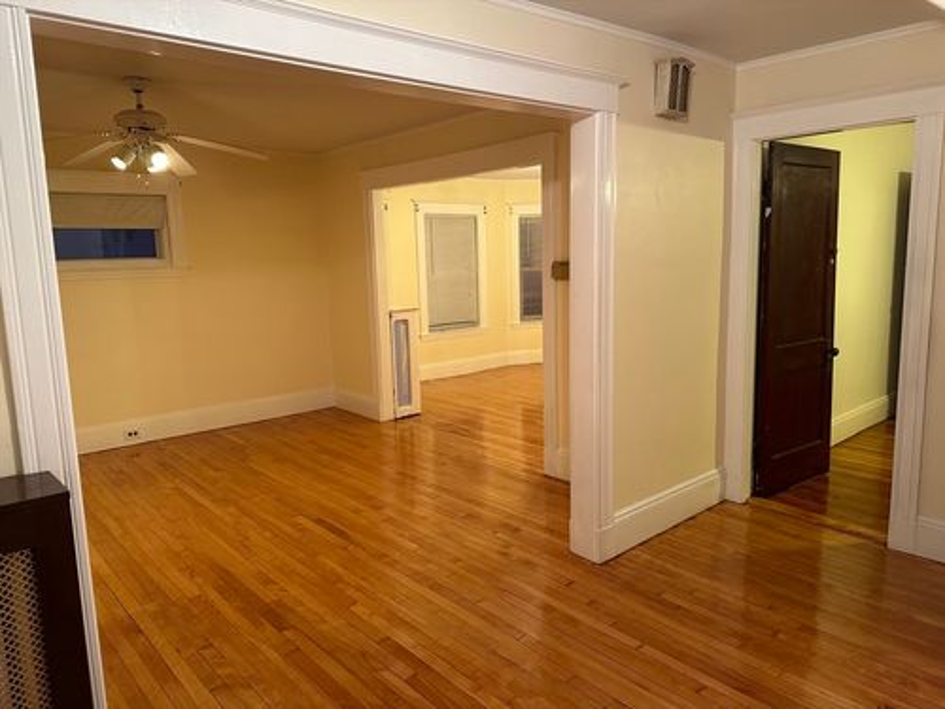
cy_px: 354
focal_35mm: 24
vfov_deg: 56.8
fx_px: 655
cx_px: 472
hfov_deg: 71.6
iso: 320
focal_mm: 6.86
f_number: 1.78
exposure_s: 1/60
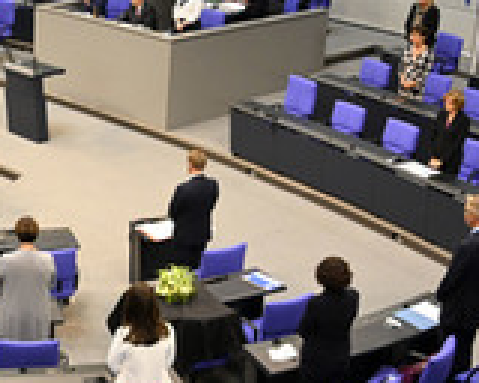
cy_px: 156
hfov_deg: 23.9
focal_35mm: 74
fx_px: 1049
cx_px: -58
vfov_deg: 20.7
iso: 5000
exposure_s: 1/320
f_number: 4
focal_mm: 28
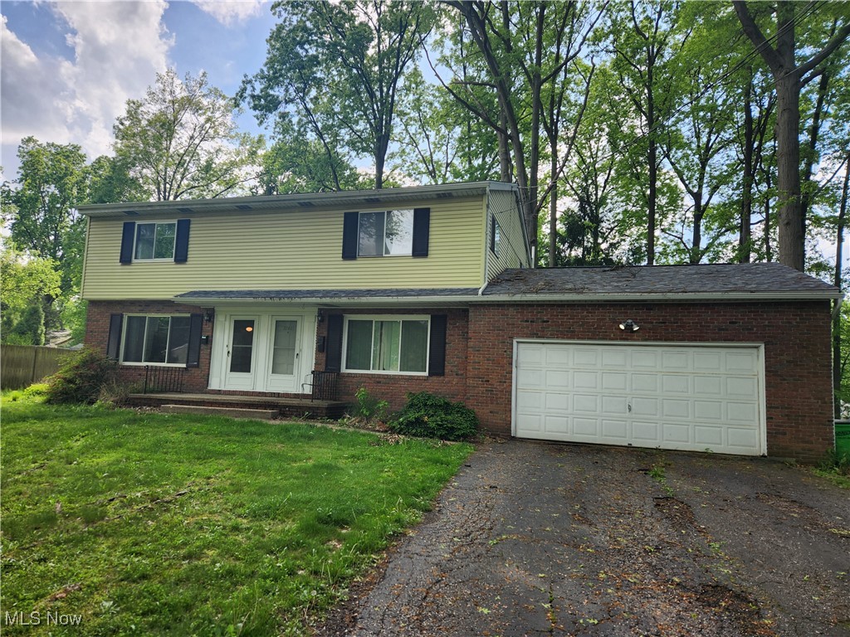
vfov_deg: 58.9
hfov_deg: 73.9
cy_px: 318
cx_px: 425
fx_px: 565
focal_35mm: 23
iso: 20
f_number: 1.8
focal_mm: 5.4
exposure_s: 1/586
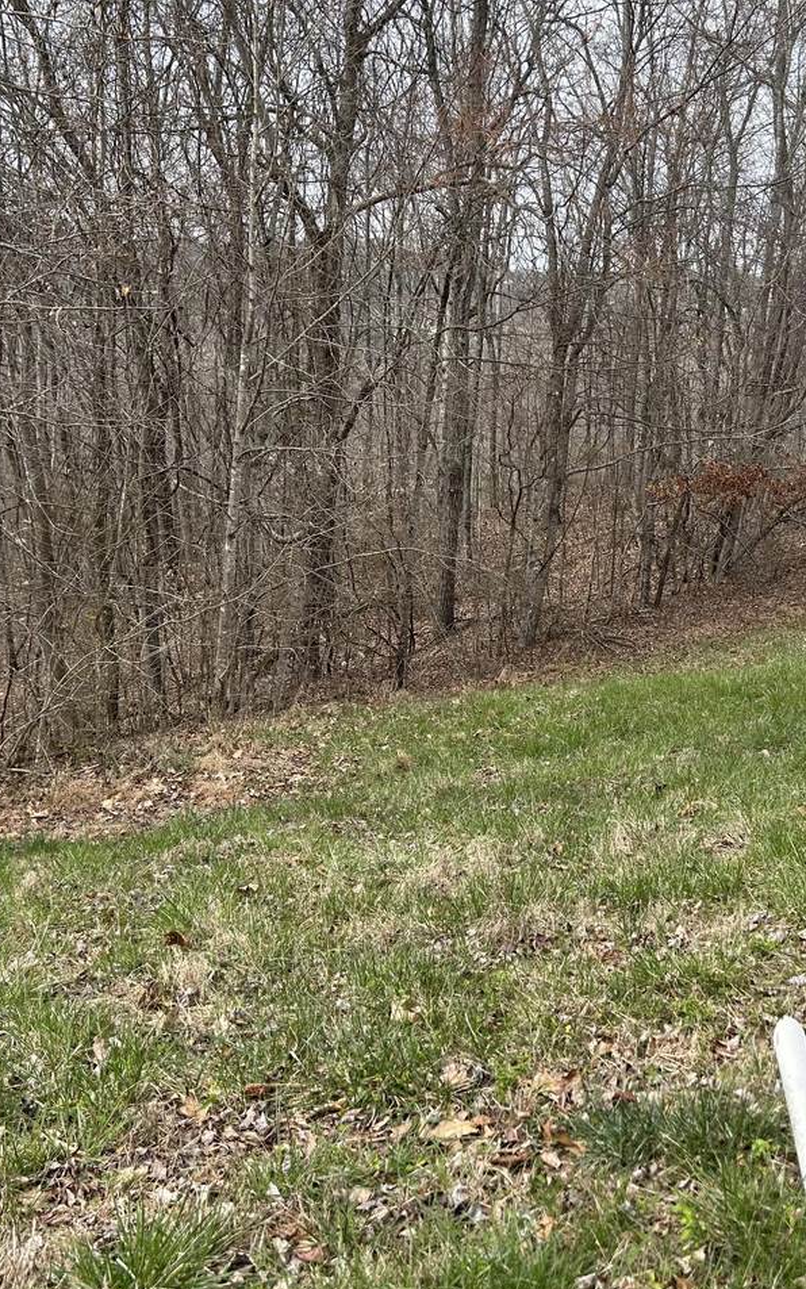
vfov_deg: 52.7
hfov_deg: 34.0
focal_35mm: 37
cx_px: 569
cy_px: 648
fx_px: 1300
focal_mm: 5.7
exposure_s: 1/2252
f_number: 1.5
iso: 50
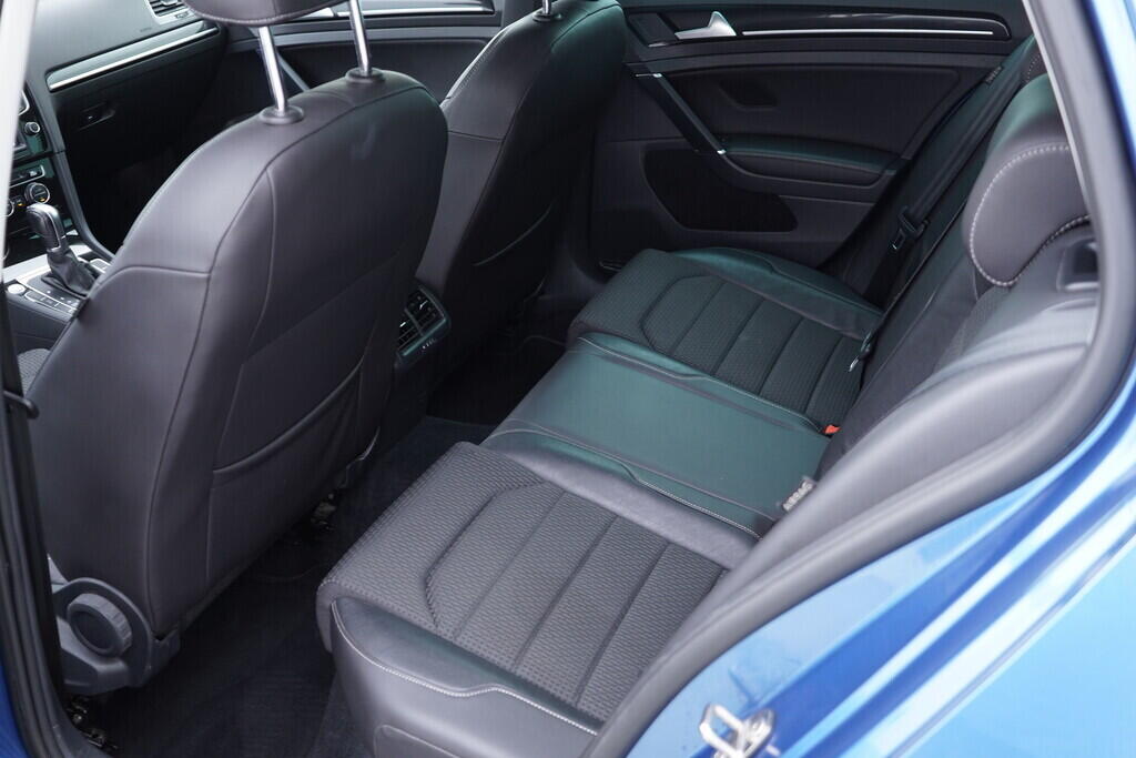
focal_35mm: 36
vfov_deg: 36.9
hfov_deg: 53.1
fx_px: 1136
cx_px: 568
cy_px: 379
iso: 400
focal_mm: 24
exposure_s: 1/40
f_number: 2.8
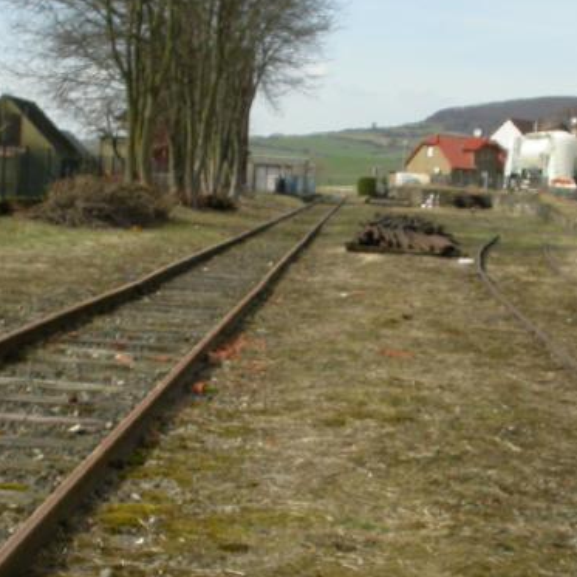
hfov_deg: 24.0
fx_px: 1358
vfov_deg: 23.9
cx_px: 340
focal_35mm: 72
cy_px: 374
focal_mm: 7.85
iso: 100
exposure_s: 1/575
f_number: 5.3
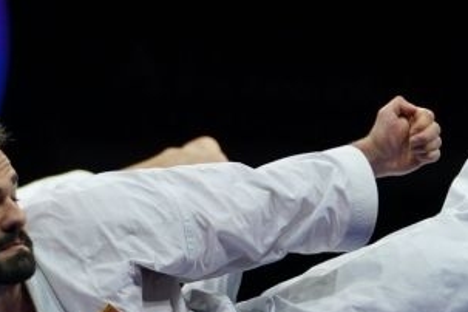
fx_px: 8579
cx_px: 358
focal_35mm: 660
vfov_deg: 2.1
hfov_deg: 3.1
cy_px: 372
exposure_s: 1/500
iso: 400
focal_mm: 111
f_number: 2.8
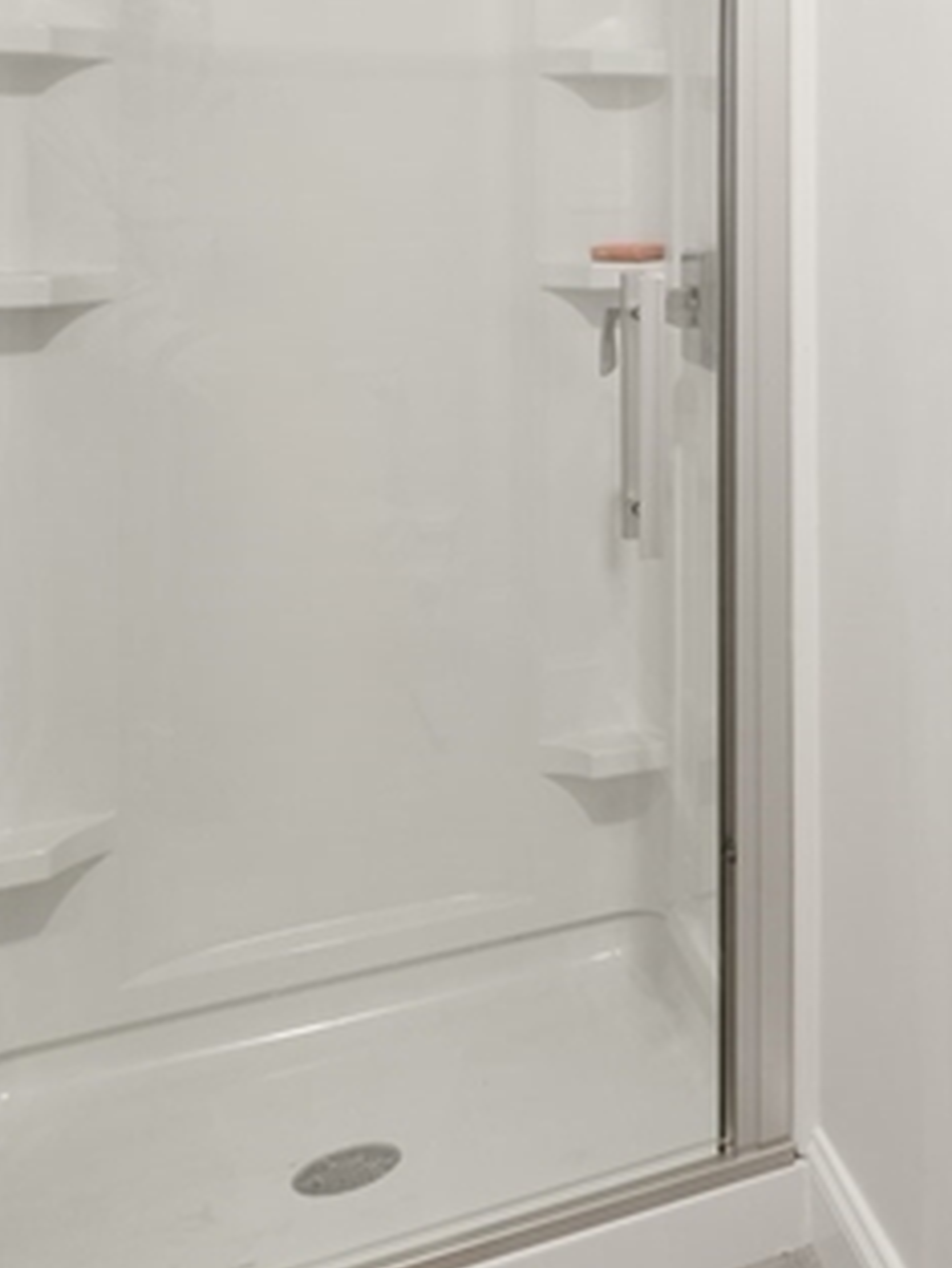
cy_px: 201
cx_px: 1446
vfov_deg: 40.6
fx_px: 1612
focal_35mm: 44
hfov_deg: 24.8
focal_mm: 14
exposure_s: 1/2.5
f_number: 7.1
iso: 320
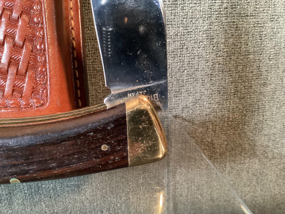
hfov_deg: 58.3
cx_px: 142
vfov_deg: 45.4
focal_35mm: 31
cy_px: 107
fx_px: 255
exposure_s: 1/30
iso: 640
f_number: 2.4
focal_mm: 3.3
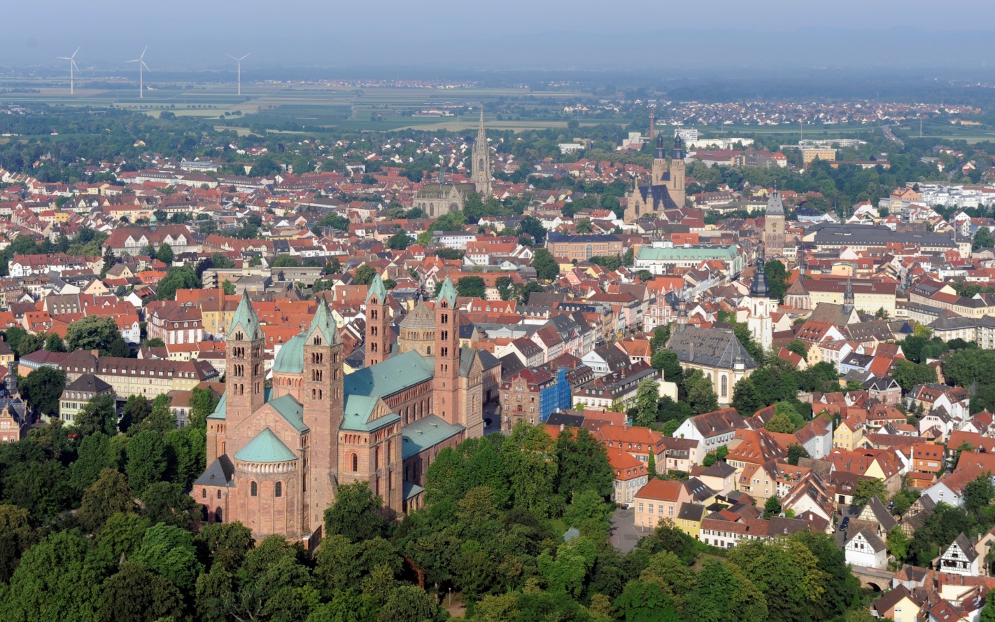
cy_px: 275
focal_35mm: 69
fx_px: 1871
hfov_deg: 29.8
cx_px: 547
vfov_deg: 18.9
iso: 400
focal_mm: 60
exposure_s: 1/800
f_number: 8
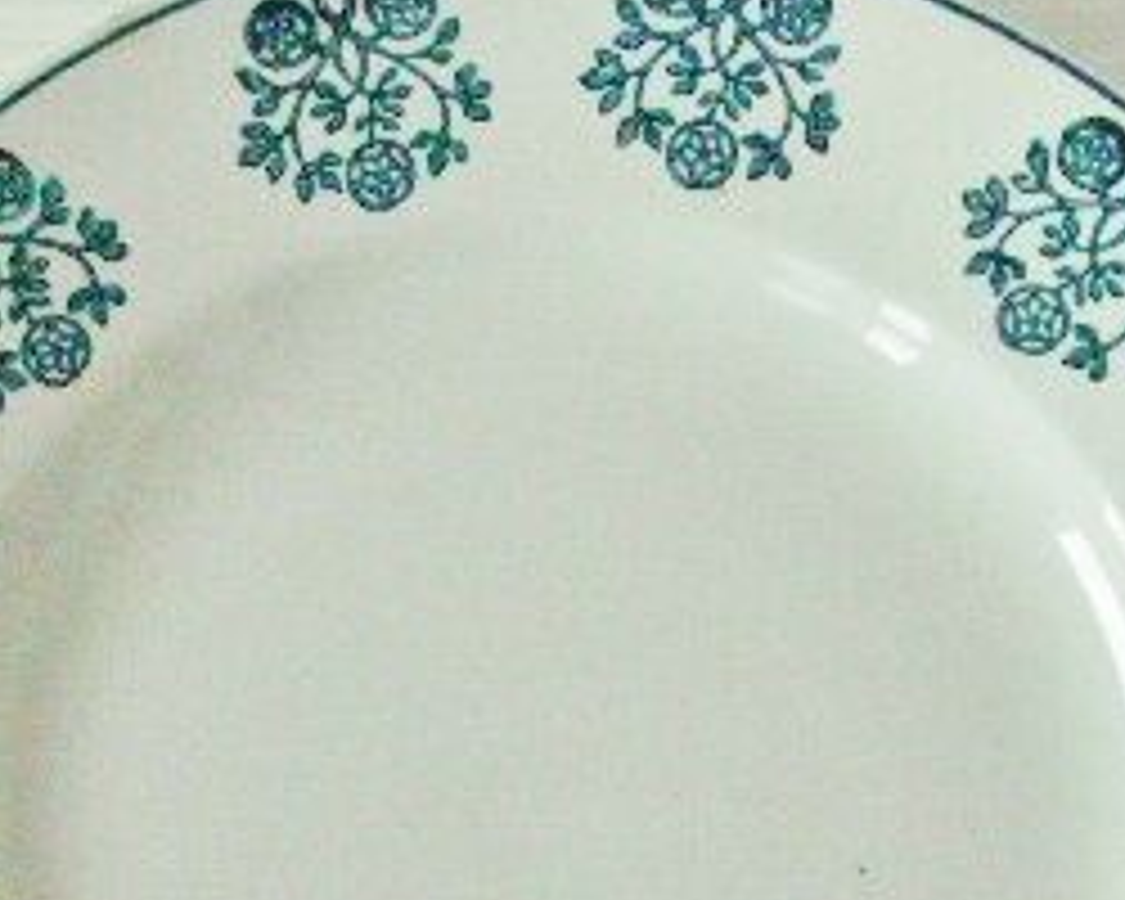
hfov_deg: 25.4
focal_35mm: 75
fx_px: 2497
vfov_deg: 20.0
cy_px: 828
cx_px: 572
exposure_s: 1/250
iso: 400
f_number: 5
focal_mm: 7.74
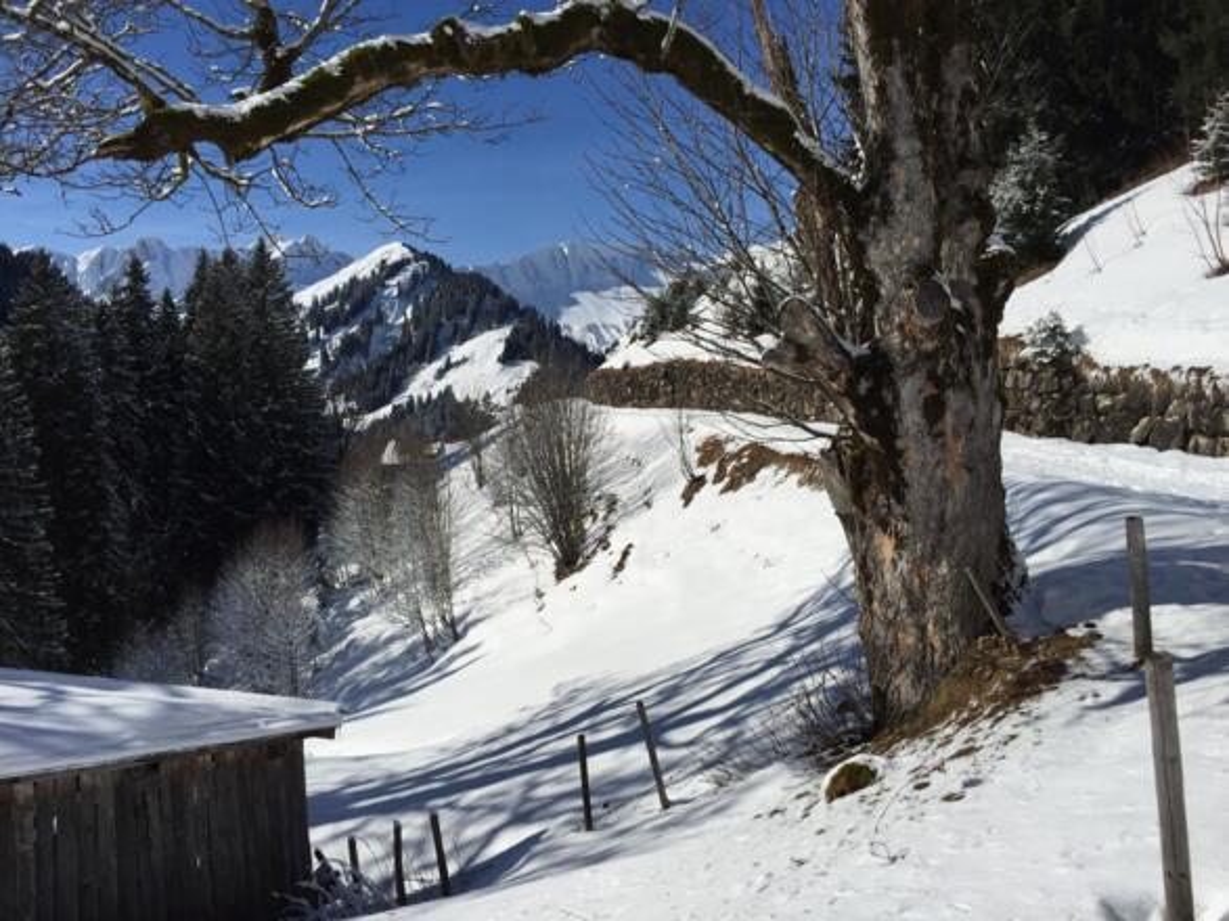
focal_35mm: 29
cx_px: 614
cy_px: 460
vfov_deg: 48.2
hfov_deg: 61.7
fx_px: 1029
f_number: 2.2
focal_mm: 4.15
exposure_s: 1/6623
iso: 32
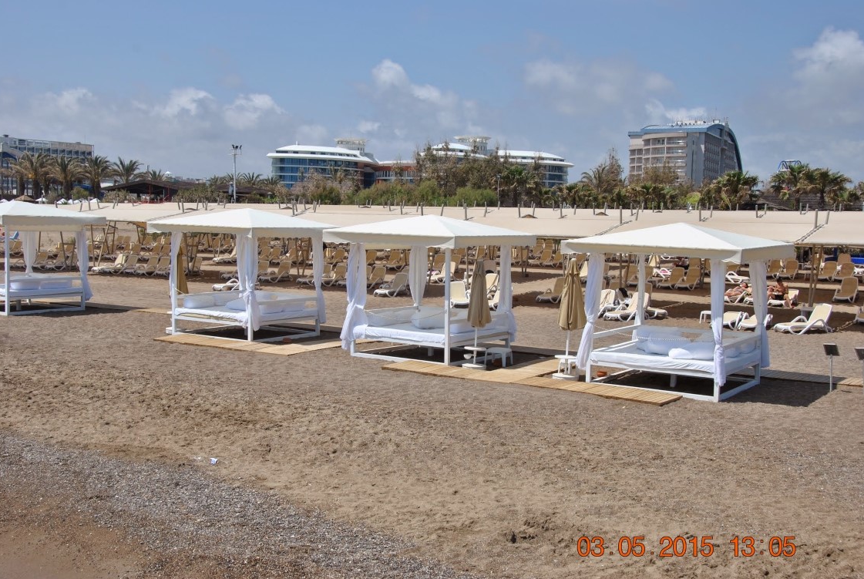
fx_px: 1070
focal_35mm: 45
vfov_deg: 30.3
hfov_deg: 44.0
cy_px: 295
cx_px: 438
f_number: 9
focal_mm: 29
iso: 100
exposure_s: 1/320
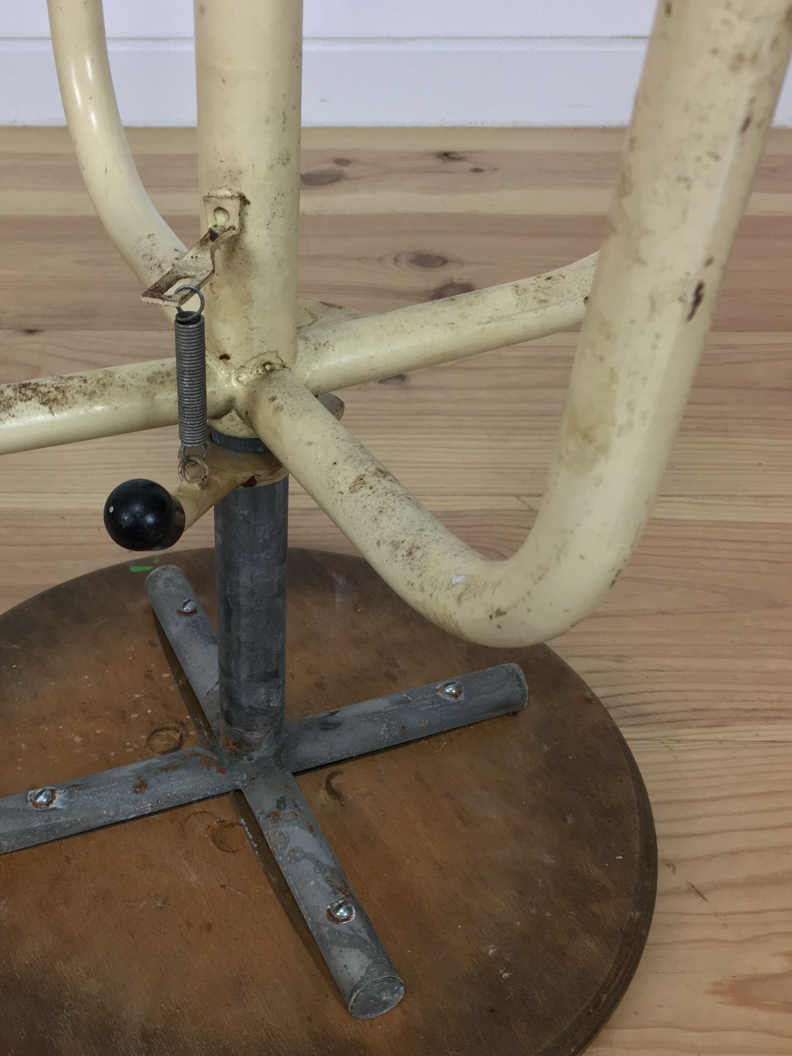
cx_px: 240
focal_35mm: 41
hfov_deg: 34.7
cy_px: 607
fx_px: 1251
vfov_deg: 45.6
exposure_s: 1/33
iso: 50
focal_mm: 4.15
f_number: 2.2
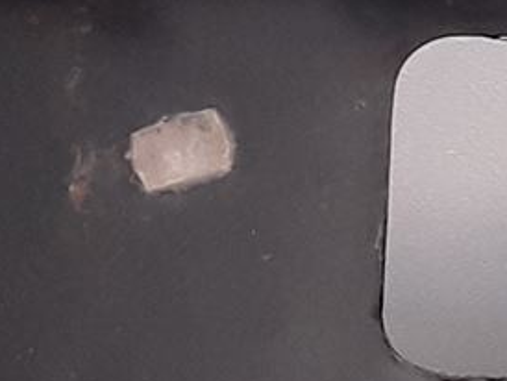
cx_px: 735
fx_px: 3064
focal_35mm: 209
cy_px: 22
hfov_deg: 9.2
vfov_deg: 7.1
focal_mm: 2.91
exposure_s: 1/143
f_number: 1.9
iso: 100
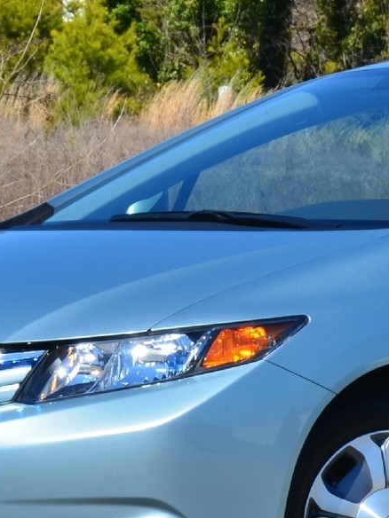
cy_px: 281
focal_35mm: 462
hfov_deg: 3.2
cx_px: 575
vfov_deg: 4.3
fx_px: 6923
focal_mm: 75
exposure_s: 1/160
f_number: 11
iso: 100
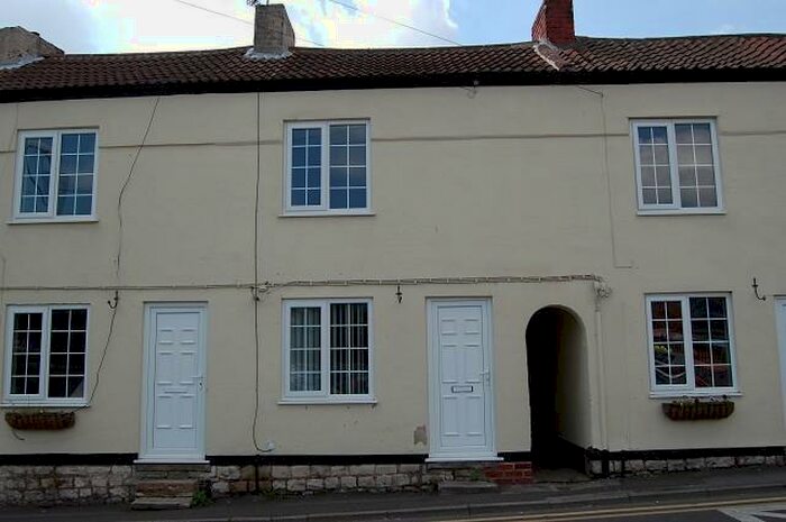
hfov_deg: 62.0
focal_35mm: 30
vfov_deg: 43.5
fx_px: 654
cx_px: 393
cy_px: 261
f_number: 9
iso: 200
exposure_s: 1/320
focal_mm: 20
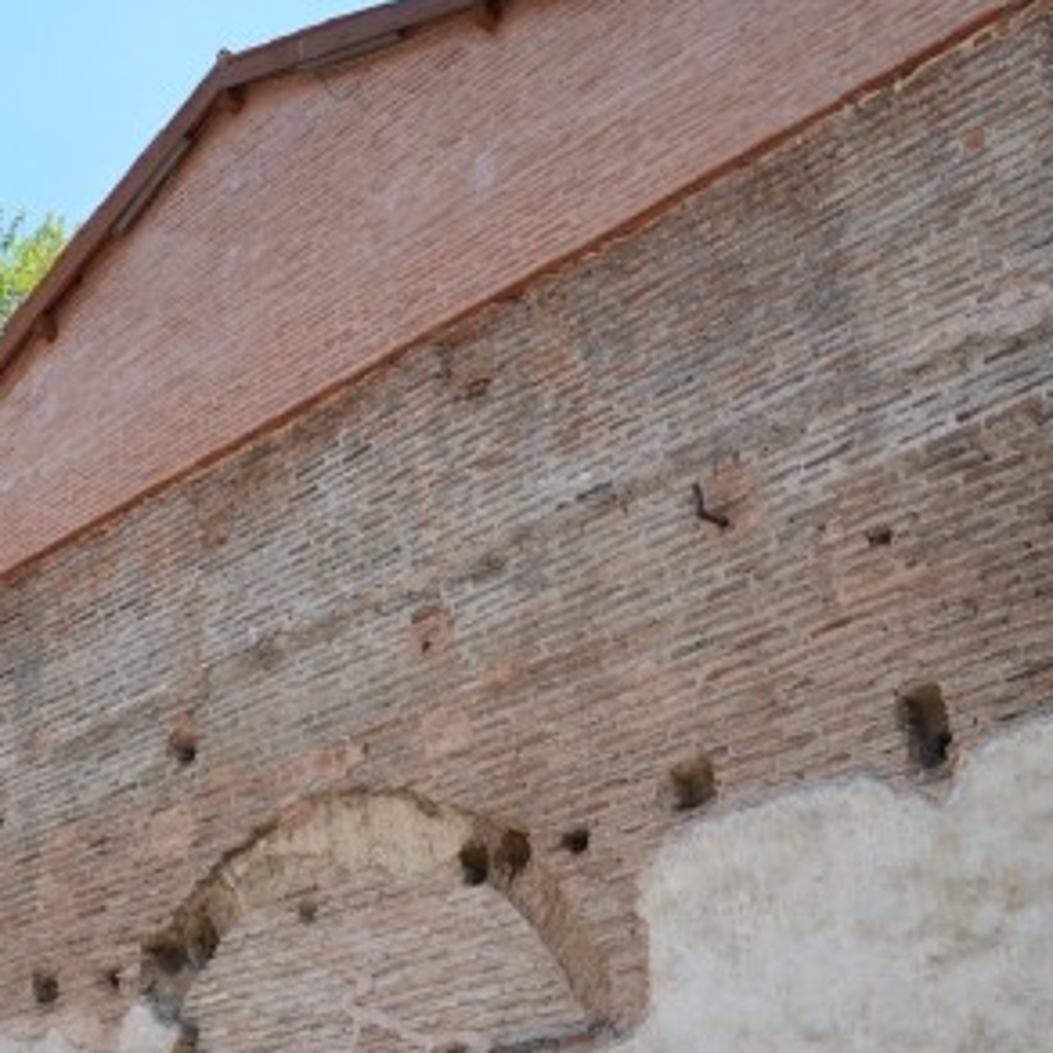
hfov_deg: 29.9
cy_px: 718
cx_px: 123
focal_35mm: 55
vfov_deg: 30.8
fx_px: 1893
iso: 140
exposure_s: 1/250
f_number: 8
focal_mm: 18
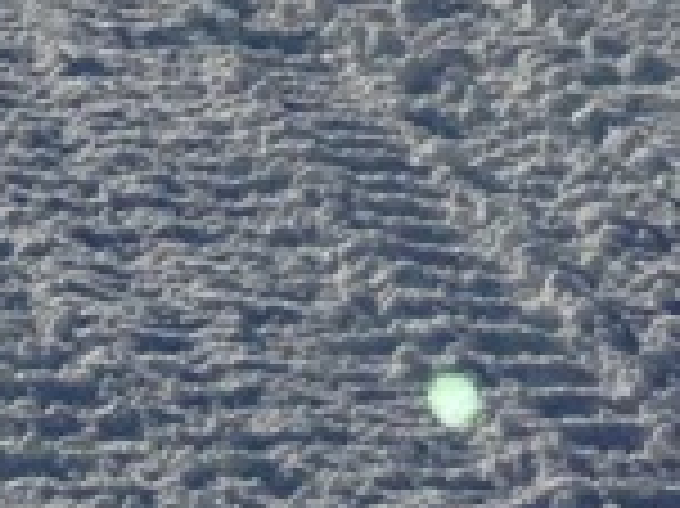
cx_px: -599
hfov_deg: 7.3
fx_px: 5162
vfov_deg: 5.4
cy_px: -863
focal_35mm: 263
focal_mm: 4.13
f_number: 2.4
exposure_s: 1/4926
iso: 50
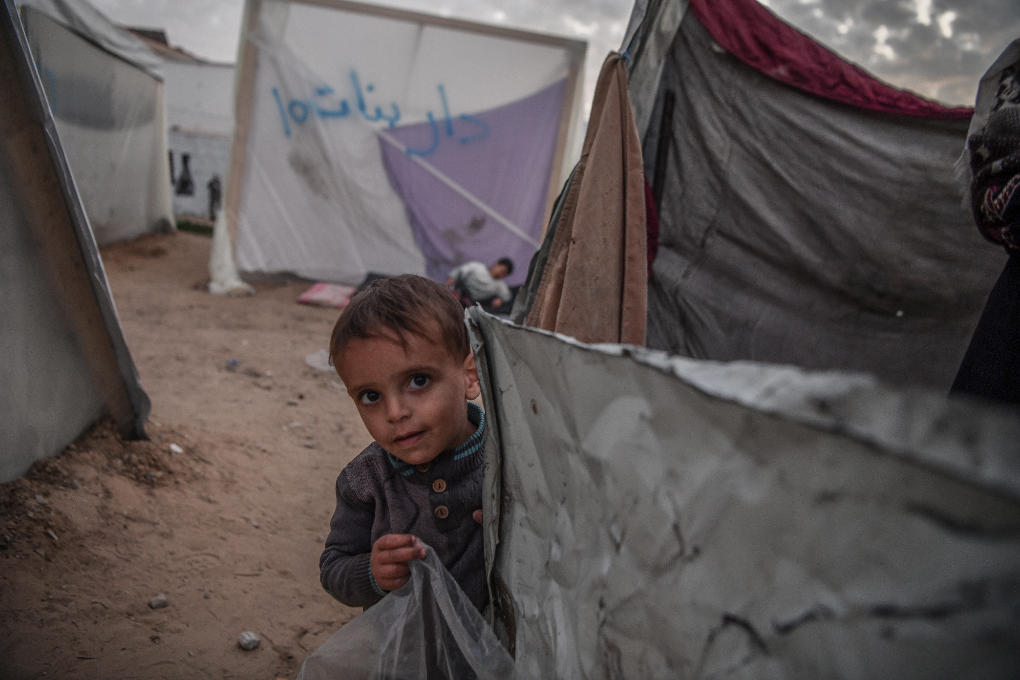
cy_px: 340
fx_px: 680
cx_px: 510
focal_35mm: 24
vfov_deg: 53.1
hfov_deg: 73.7
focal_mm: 24
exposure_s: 1/15
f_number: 2.8
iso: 800
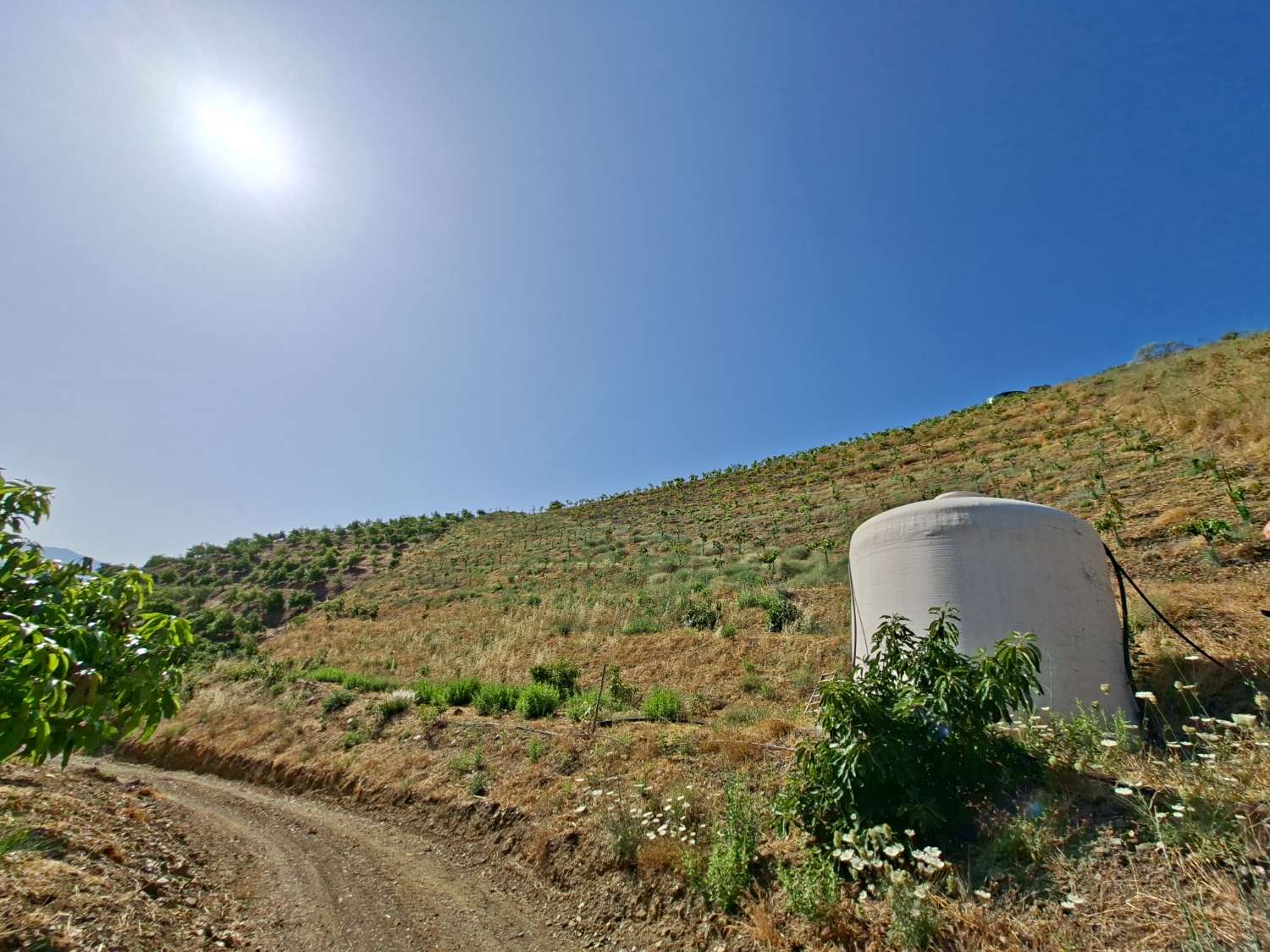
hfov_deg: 106.2
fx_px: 477
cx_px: 635
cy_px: 476
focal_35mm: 13
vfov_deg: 89.9
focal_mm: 1.74
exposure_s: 1/3663
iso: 40
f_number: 2.2
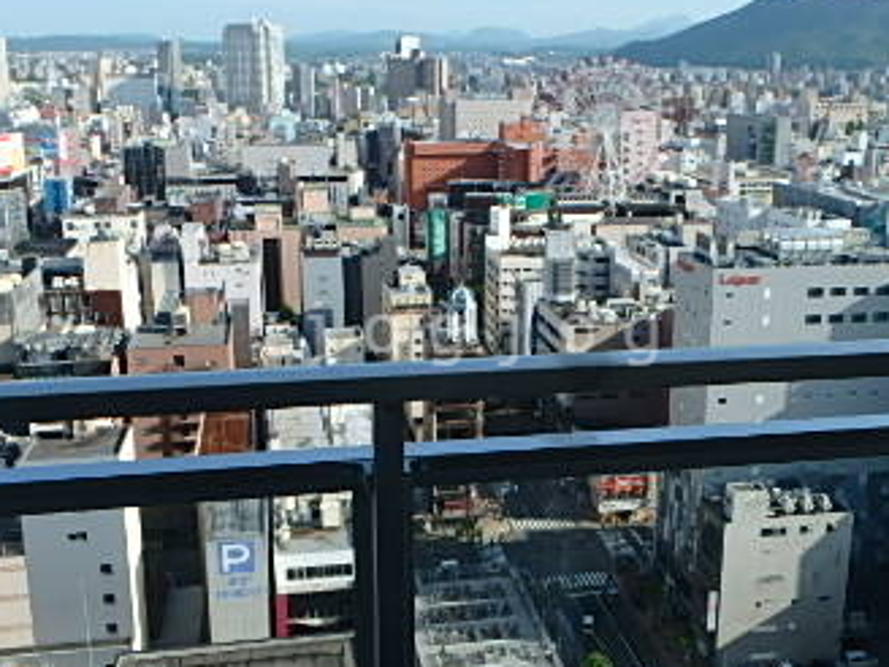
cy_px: 334
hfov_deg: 45.7
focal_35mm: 41
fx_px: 1053
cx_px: 488
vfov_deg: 35.1
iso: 125
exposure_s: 1/320
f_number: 6
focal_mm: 3.7
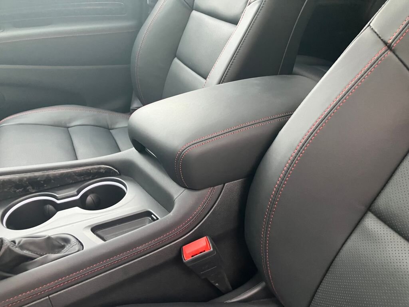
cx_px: 204
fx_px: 331
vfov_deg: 49.7
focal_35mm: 28
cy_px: 154
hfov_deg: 63.4
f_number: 1.8
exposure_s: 1/40
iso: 320
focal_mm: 3.99
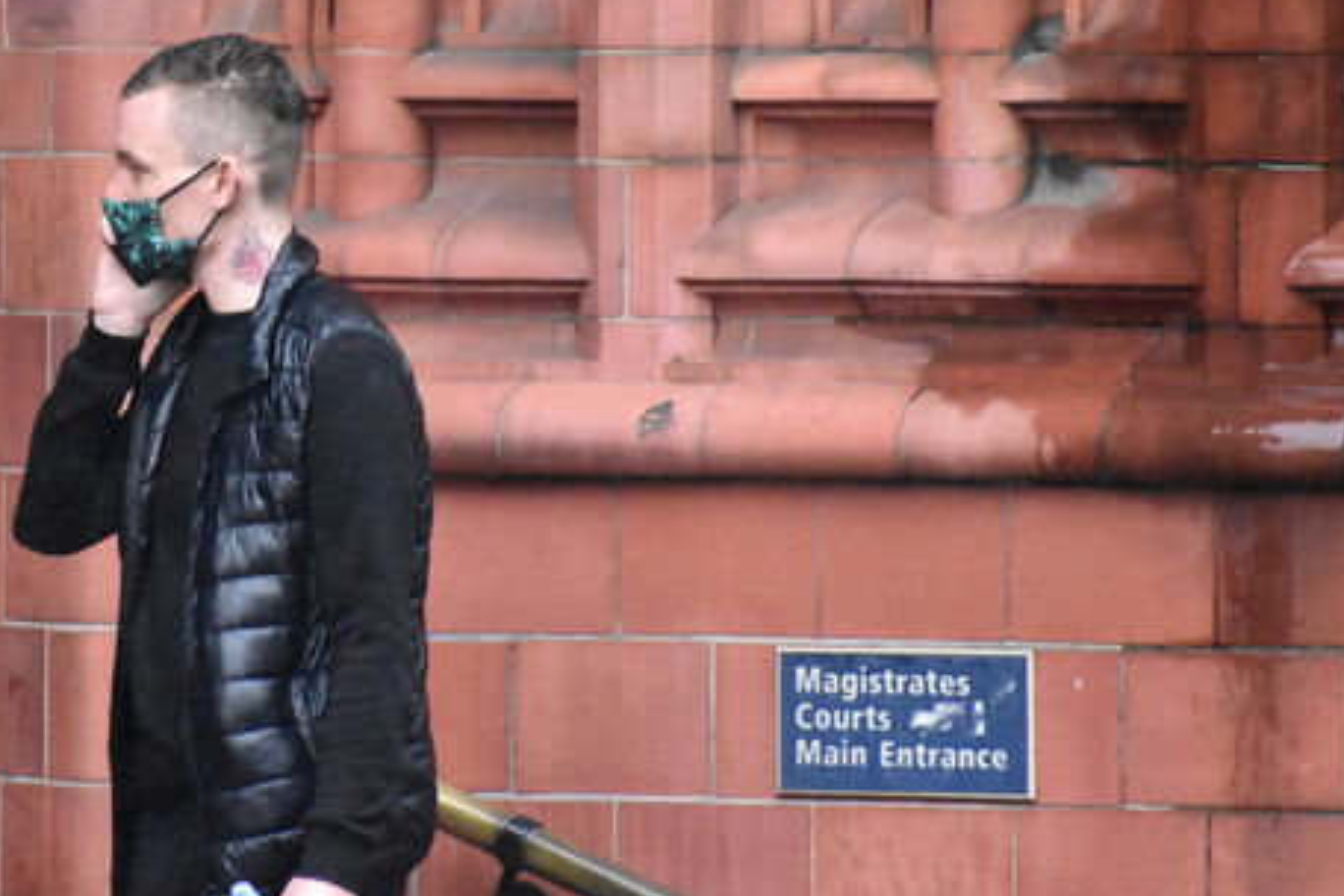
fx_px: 29454
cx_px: 221
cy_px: 299
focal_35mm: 789
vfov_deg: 1.7
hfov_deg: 2.6
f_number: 6.3
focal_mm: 300
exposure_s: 1/500
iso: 9000
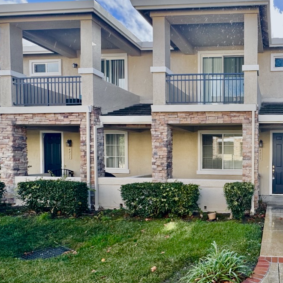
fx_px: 222
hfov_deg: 55.9
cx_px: 256
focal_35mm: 24
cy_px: 162
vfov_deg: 64.7
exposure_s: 1/241
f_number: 2.2
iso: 40
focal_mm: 2.22
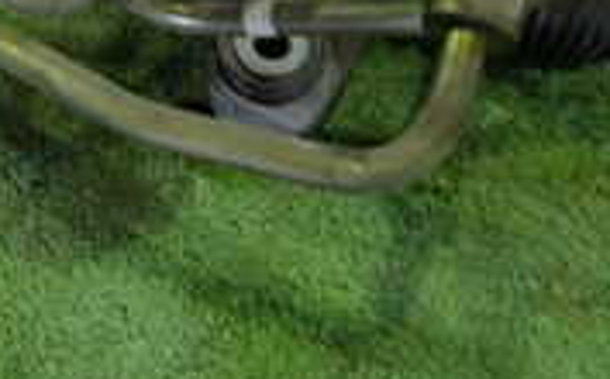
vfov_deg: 13.7
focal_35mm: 90
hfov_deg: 22.5
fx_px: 1494
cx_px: 59
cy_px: -176
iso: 400
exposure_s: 1/30
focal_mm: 4.5
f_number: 2
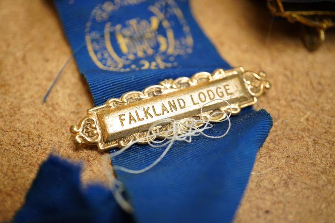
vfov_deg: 29.9
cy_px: 112
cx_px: 168
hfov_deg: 43.6
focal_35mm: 45
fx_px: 419
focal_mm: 30
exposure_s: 1/200
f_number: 5
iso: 2500
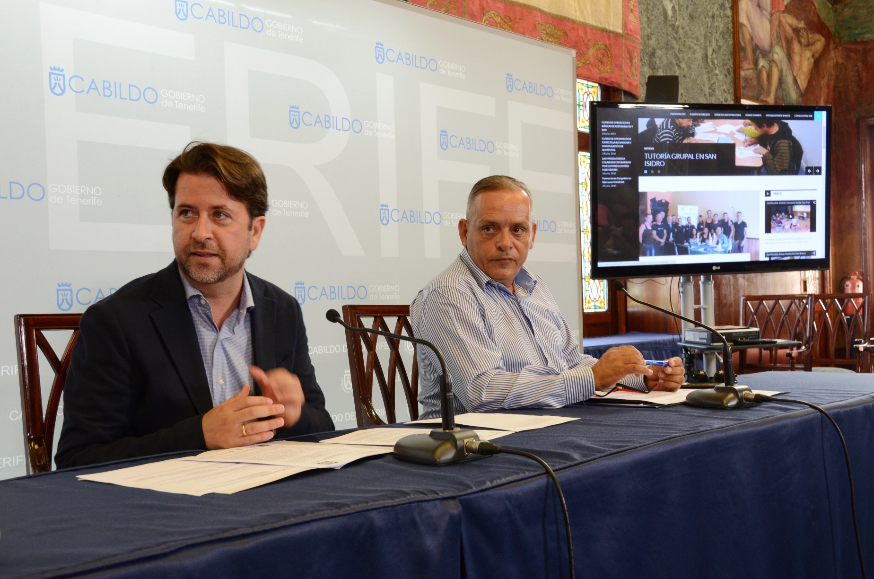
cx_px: 437
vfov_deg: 32.9
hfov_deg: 48.0
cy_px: 290
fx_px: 981
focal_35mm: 40
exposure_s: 1/30
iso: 900
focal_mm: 27
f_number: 6.3
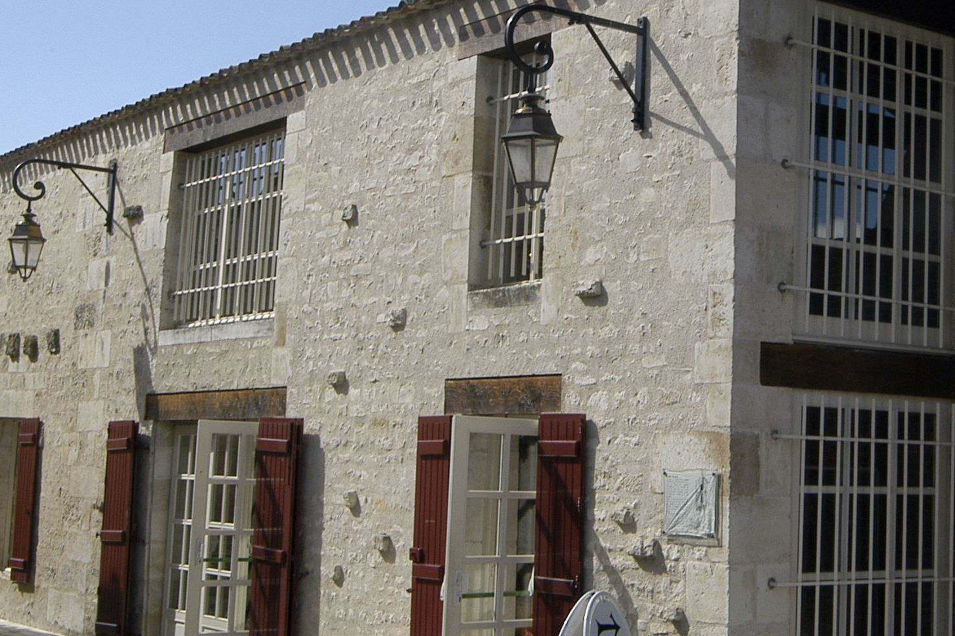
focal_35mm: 64
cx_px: 812
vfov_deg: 21.2
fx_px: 1698
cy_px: 219
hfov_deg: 30.4
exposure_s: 1/90
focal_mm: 21
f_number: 18
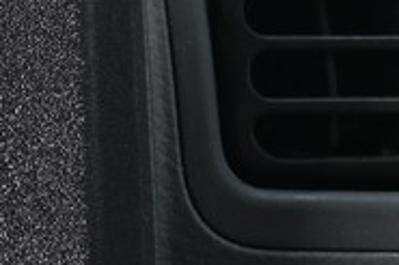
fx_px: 2569
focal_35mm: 232
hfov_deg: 7.9
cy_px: -237
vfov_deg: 5.8
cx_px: -712
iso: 250
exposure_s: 1/40
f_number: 6.3
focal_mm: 39
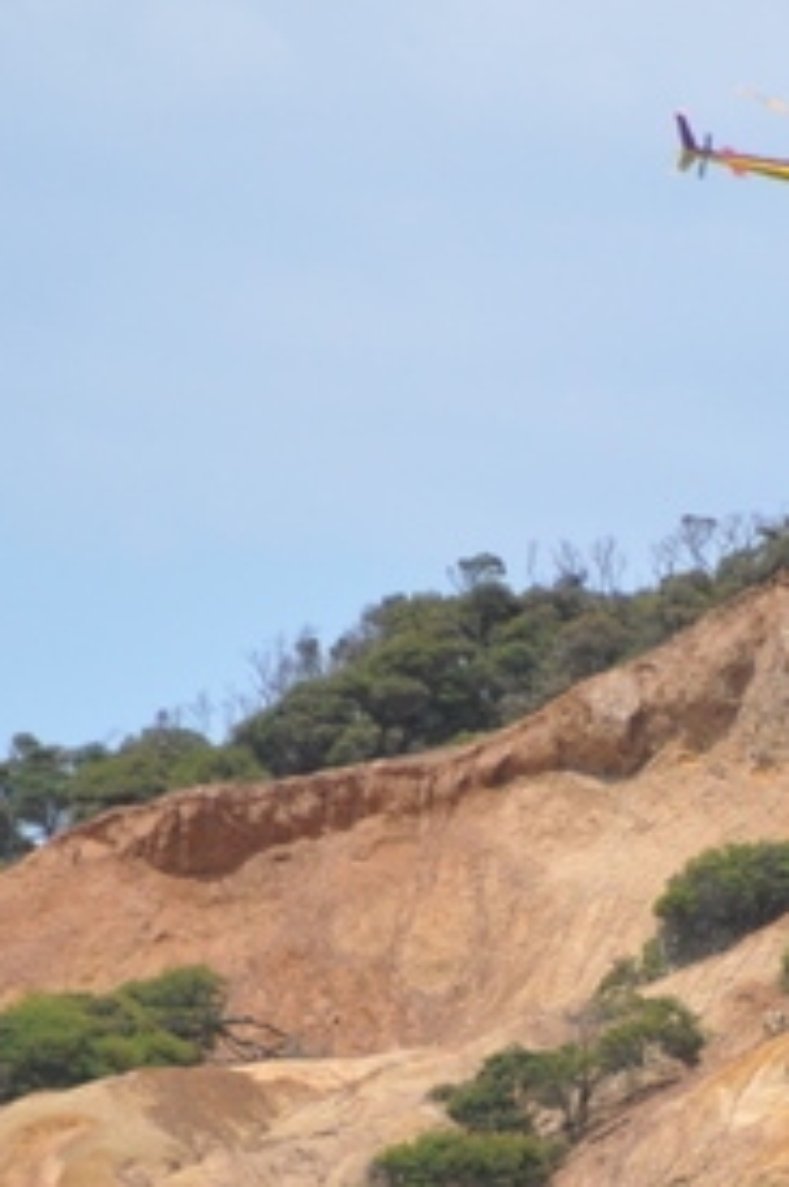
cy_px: 1076
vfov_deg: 2.5
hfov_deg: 1.6
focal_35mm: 833
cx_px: 926
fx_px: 27451
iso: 400
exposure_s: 1/1600
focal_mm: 200
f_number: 5.6
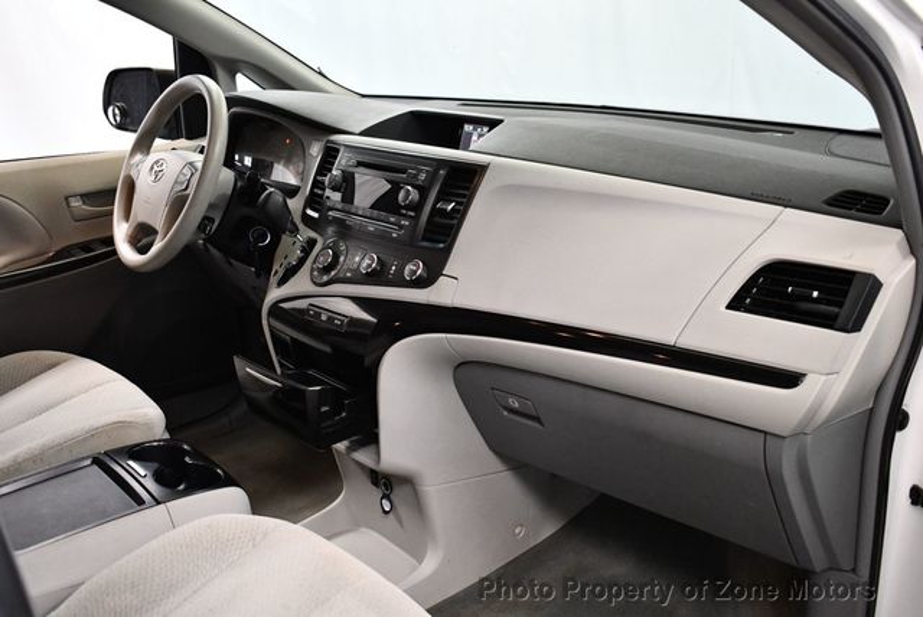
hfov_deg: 53.1
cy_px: 308
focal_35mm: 36
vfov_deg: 36.9
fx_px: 924
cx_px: 462
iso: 2200
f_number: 3.5
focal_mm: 18
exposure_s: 1/125
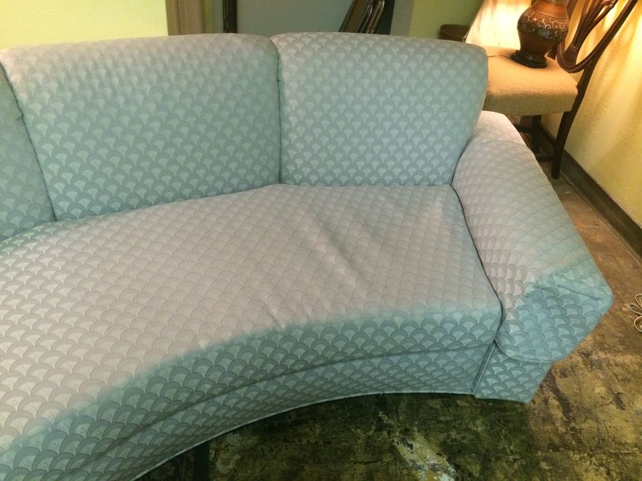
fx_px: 556
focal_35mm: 30
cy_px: 240
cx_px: 321
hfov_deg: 60.0
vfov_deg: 46.8
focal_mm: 4.12
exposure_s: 1/24
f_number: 2.2
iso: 320
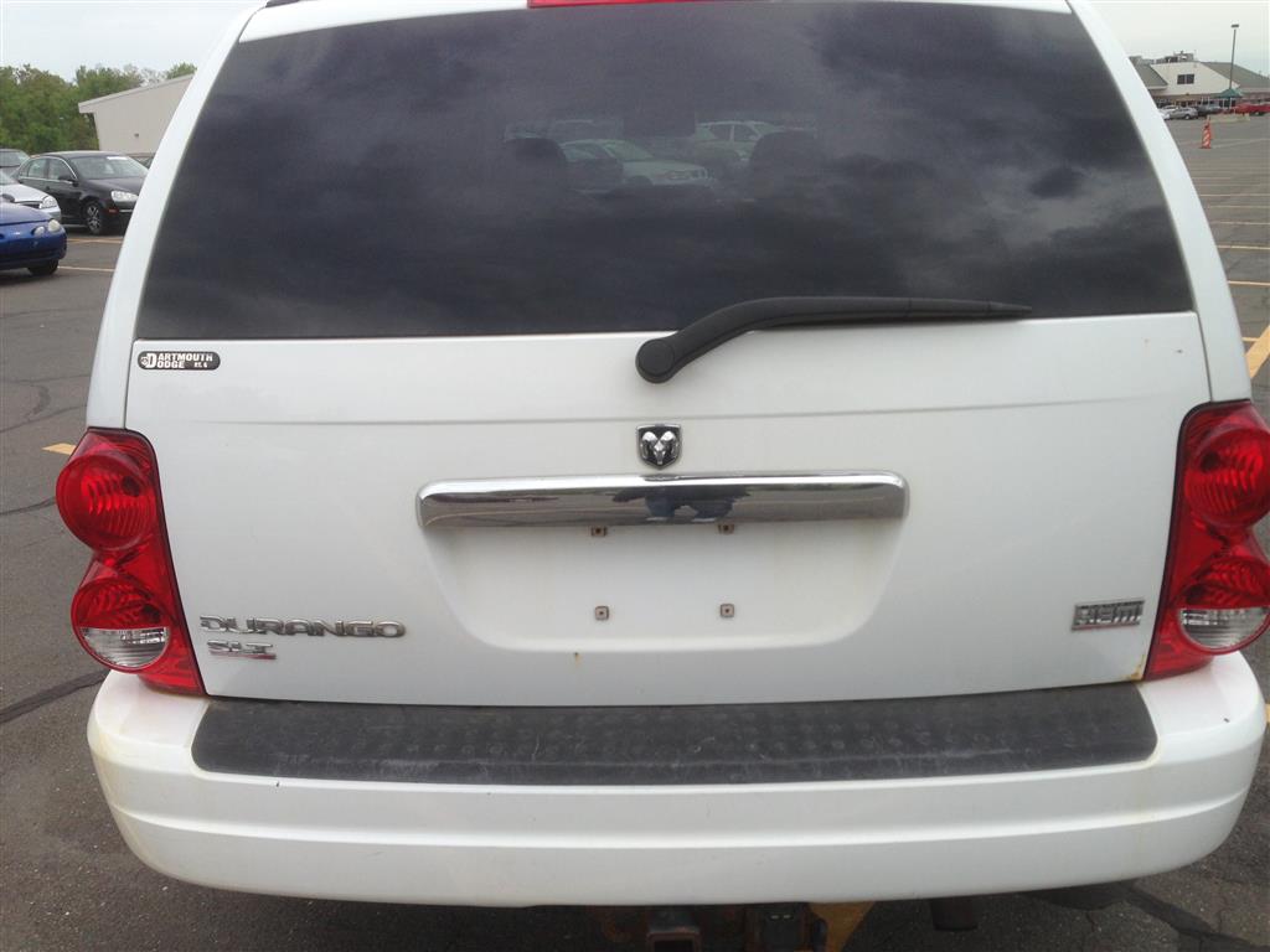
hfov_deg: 55.4
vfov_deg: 42.9
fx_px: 1211
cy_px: 476
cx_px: 635
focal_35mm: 33
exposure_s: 1/763
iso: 50
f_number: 2.4
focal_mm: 4.13
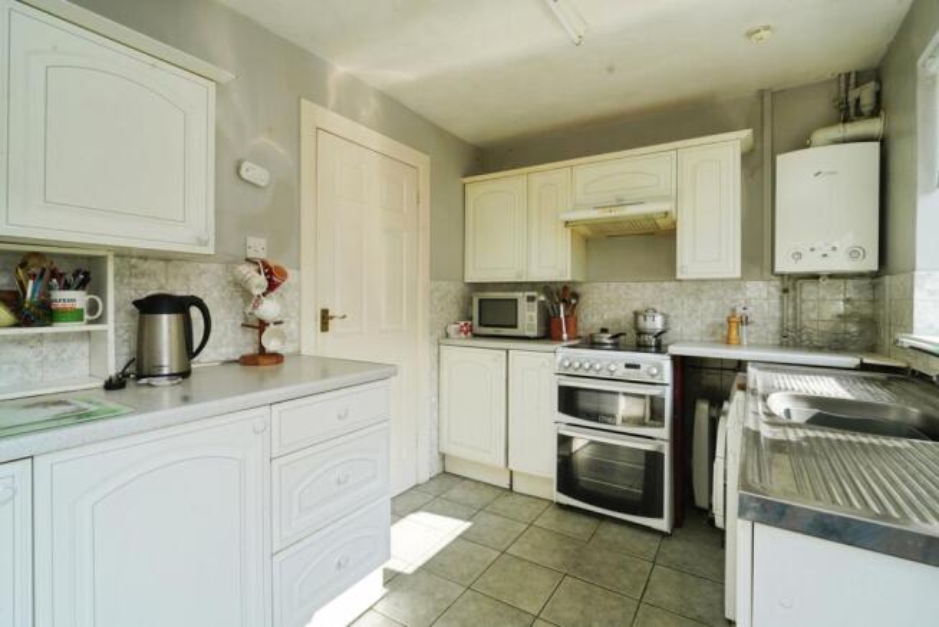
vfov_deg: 73.8
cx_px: 470
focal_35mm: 16
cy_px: 314
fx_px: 418
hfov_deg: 96.7
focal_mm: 16
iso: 100
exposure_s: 1/20
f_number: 9
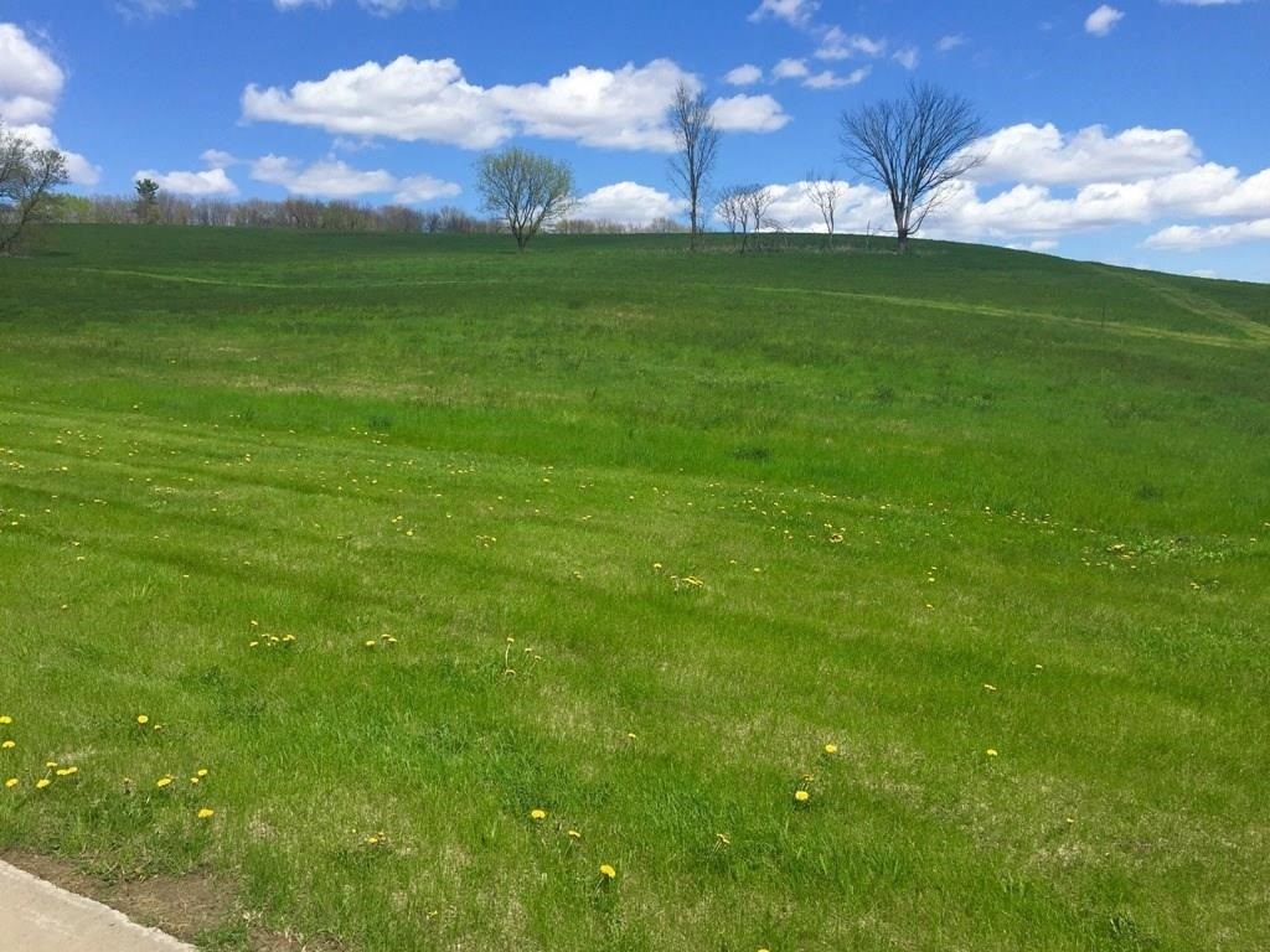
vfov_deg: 48.2
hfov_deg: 61.7
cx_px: 635
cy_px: 476
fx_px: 1064
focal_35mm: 29
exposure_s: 1/2639
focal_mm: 4.15
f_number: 2.2
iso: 32
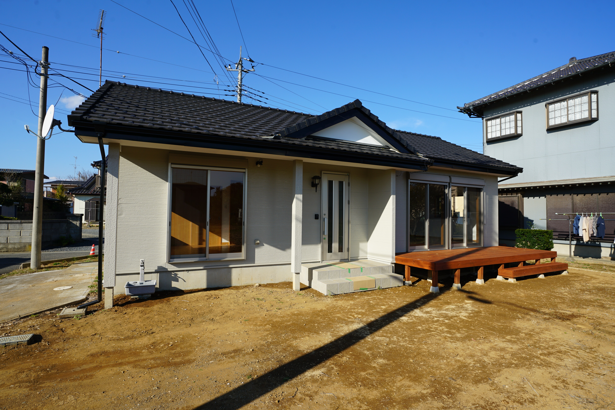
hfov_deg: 90.0
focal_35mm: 18
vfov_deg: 67.4
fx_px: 307
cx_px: 308
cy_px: 205
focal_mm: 18
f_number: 10
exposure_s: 1/160
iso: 100
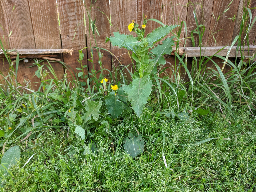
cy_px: 96
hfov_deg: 67.3
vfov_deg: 53.1
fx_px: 192
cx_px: 128
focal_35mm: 26
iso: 68
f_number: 2
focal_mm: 4.67
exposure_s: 1/120
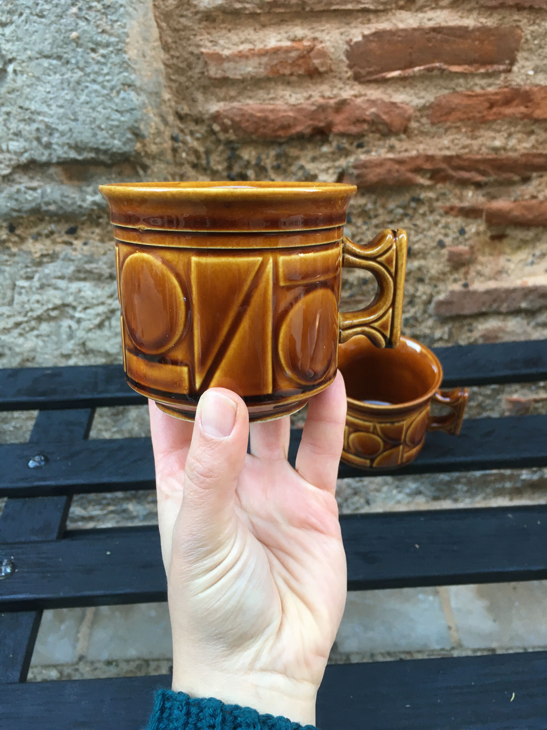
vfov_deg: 61.7
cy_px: 365
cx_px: 274
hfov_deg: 48.2
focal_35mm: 29
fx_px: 611
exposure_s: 1/33
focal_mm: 4.15
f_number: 2.2
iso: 100
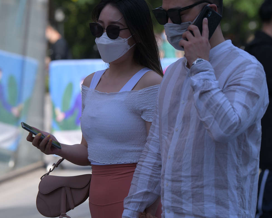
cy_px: 110
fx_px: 1522
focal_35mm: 189
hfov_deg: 10.2
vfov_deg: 8.2
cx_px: 122
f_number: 4
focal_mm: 110
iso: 100
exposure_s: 1/800
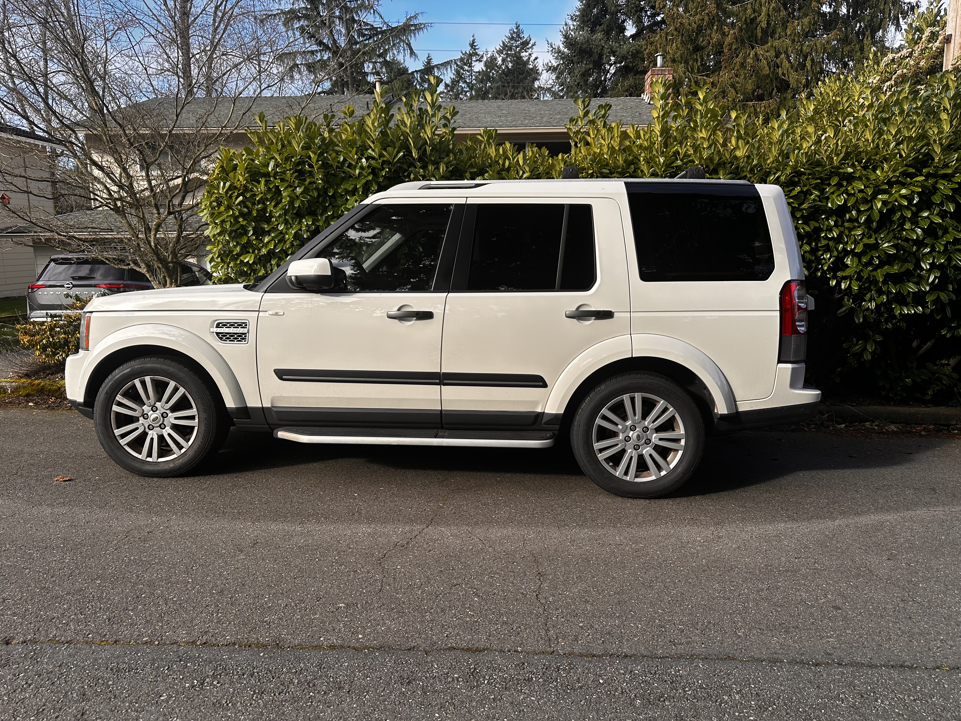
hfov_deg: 71.6
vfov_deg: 56.8
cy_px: 360
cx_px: 480
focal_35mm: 24
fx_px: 666
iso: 80
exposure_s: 1/1412
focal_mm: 6.86
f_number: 1.78
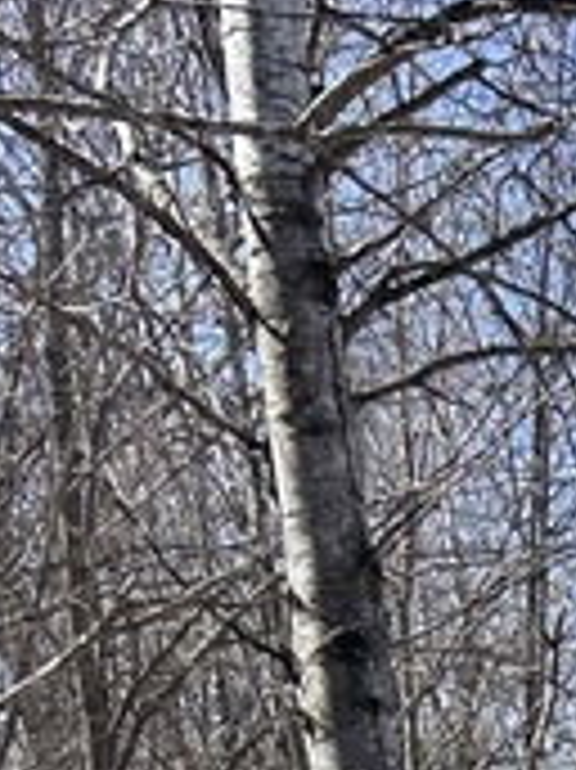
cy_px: 2292
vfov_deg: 9.8
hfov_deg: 8.8
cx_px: 1260
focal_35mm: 156
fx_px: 3465
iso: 50
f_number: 1.5
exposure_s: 1/1808
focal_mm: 5.7
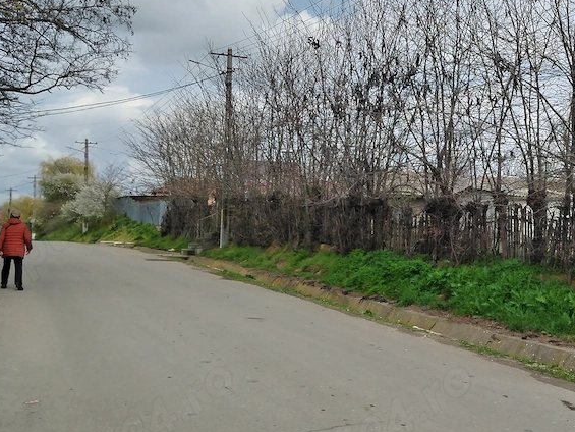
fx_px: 764
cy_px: 206
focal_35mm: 46
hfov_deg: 39.2
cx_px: 480
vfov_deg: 31.5
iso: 100
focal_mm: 4.25
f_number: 1.8
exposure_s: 1/1600
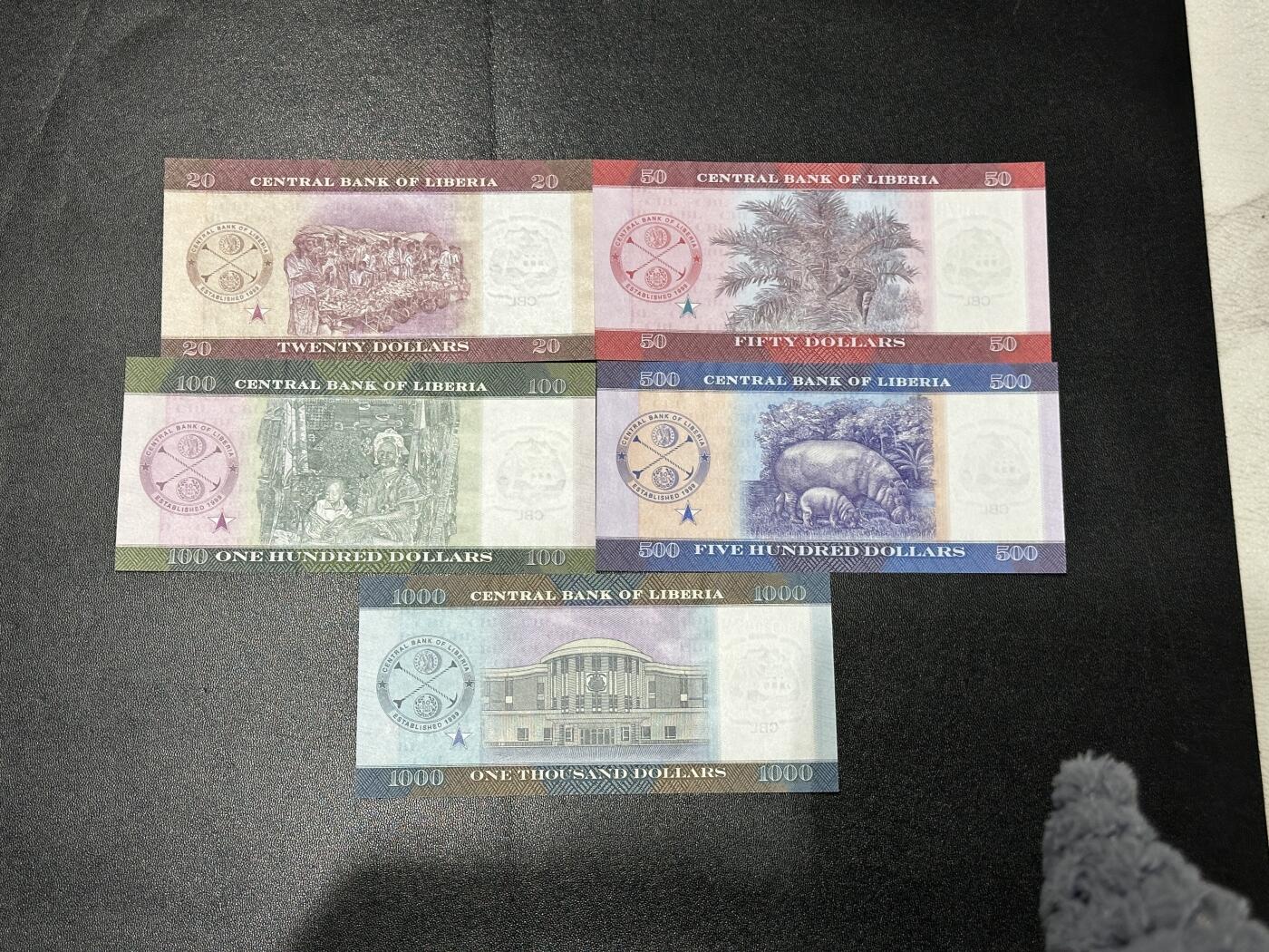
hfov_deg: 39.7
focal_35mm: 48
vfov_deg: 30.3
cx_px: 634
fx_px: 1760
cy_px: 476
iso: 80
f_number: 1.78
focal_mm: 6.86
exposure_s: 1/50
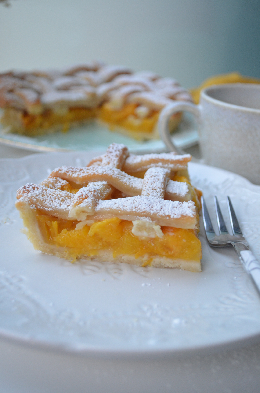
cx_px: 130
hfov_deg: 25.6
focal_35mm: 52
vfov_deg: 37.9
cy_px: 196
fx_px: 571
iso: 1000
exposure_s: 1/60
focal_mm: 35
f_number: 5
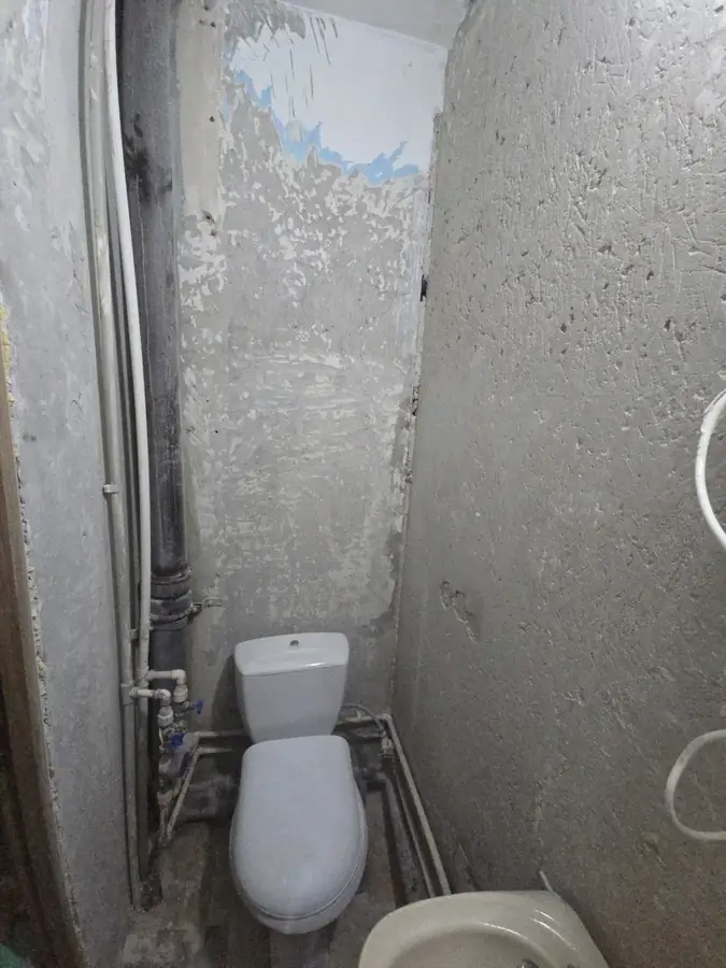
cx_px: 363
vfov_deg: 106.2
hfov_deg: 89.9
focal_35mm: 13
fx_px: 364
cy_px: 484
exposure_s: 1/50
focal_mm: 2.2
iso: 800
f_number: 2.2
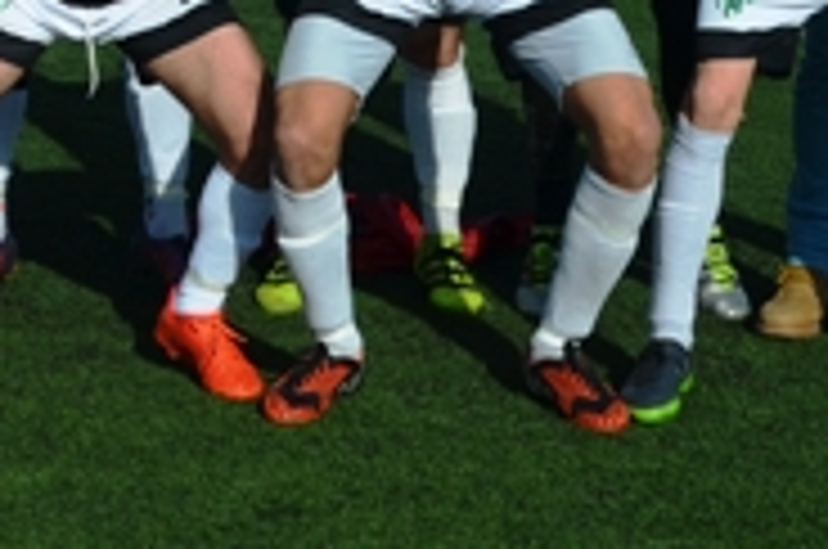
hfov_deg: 14.8
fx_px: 3123
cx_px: -32
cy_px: -158
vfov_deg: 9.9
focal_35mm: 136
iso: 100
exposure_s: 1/320
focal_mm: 26
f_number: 9
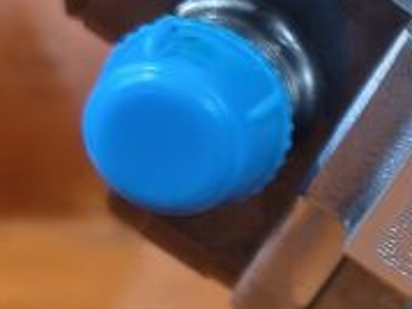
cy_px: 288
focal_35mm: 103
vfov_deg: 14.2
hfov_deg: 16.5
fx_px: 1225
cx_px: 707
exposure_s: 1/50
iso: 1379
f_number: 1.8
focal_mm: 5.56
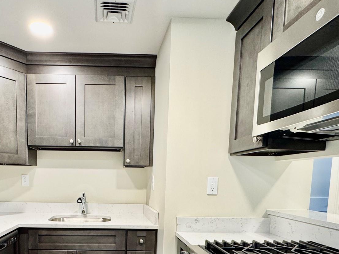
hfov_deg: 65.5
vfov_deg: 49.9
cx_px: 112
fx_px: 255
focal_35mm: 26
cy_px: 203
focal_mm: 2.22
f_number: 2.2
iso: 160
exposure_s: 1/60
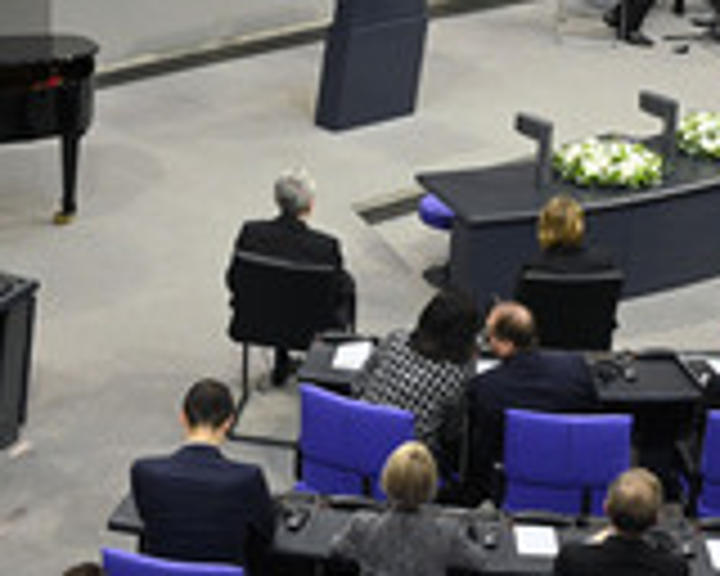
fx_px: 2365
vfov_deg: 13.8
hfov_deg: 17.3
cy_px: 63
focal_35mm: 111
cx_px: 358
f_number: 4
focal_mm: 42
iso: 6400
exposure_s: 1/400
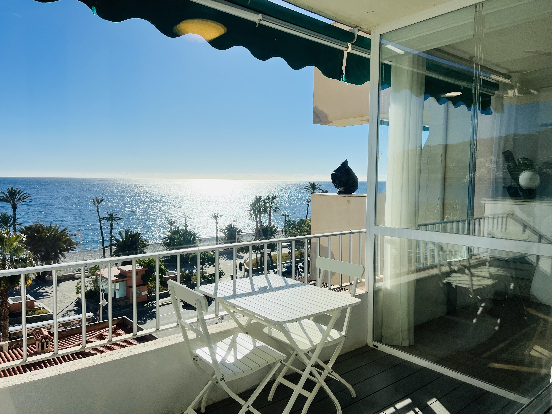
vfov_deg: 53.1
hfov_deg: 67.3
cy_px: 207
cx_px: 276
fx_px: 415
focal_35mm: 26
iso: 50
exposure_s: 1/6211
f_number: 1.5
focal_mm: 5.7
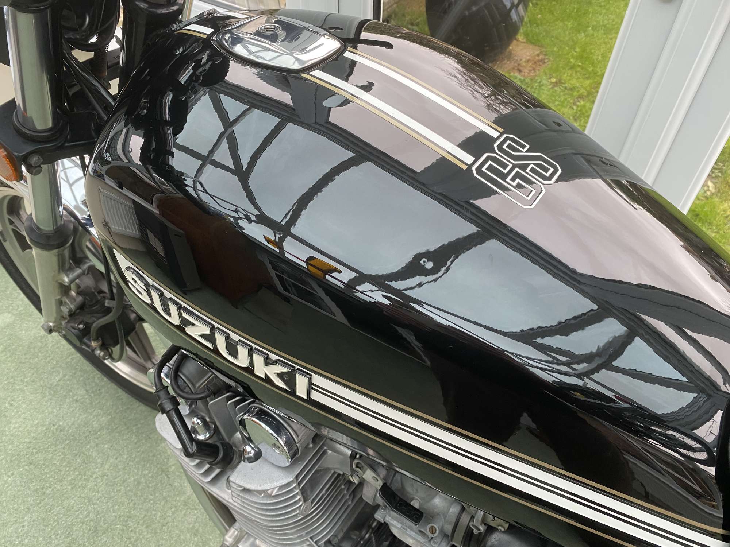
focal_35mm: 26
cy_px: 274
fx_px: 548
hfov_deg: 67.3
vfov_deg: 53.1
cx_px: 365
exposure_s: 1/78
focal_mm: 4.25
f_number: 1.8
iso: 125
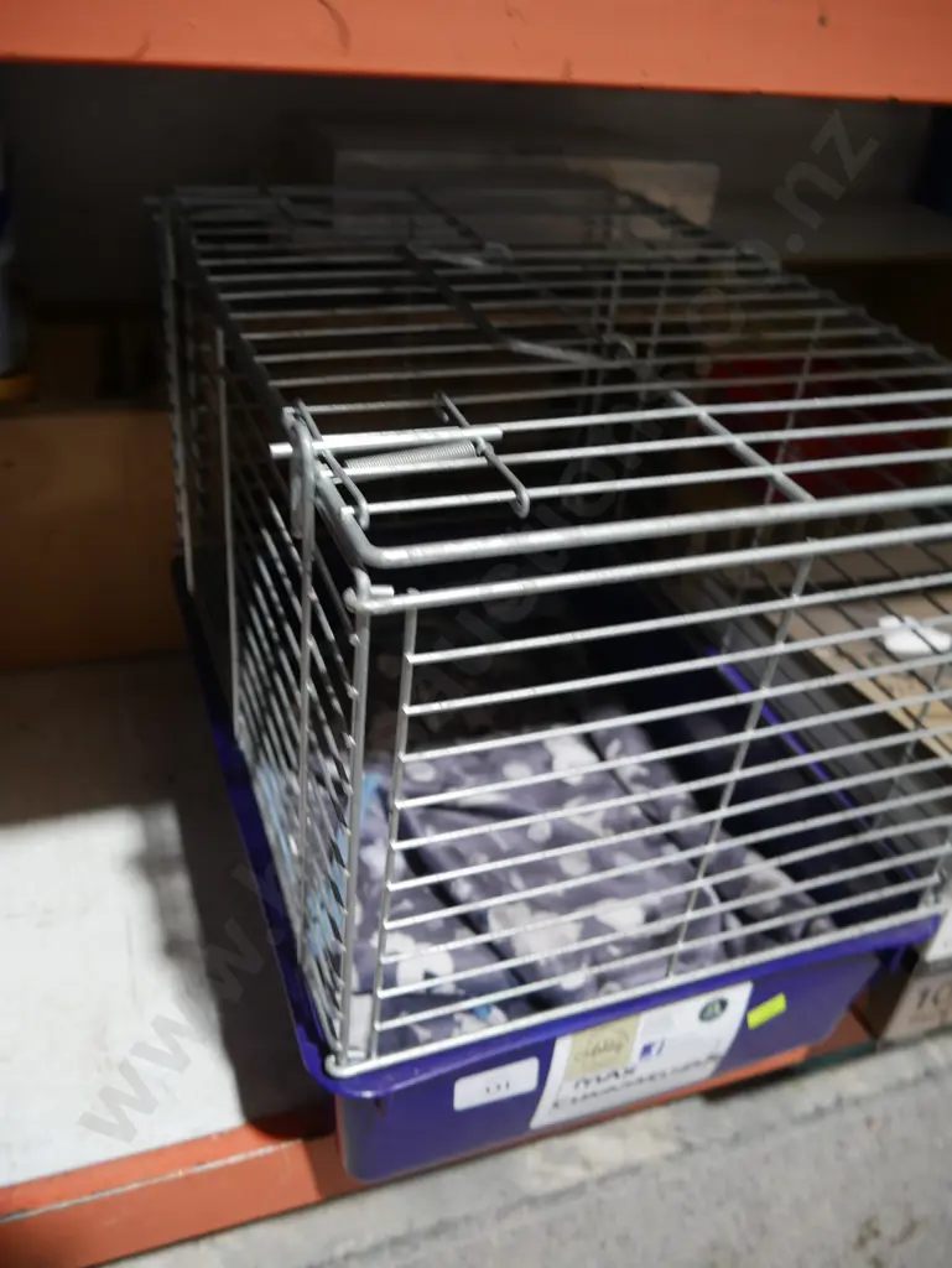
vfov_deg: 63.4
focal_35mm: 28
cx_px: 476
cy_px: 634
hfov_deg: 49.8
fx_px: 1026
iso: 640
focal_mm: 14
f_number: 3.5
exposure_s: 1/60
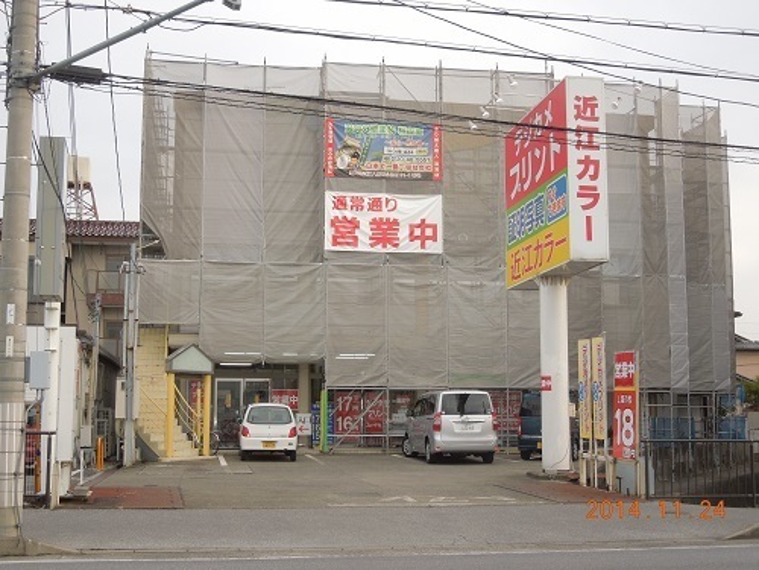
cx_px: 380
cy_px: 285
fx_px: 1052
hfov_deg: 39.7
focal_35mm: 48
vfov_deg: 30.3
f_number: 4
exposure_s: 1/100
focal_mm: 8.7
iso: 100
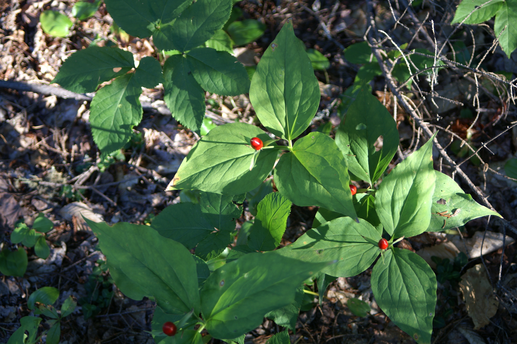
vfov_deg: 13.0
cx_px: 258
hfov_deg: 19.5
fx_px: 1507
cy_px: 172
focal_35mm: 105
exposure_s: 1/50
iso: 100
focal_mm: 70
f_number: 4.5
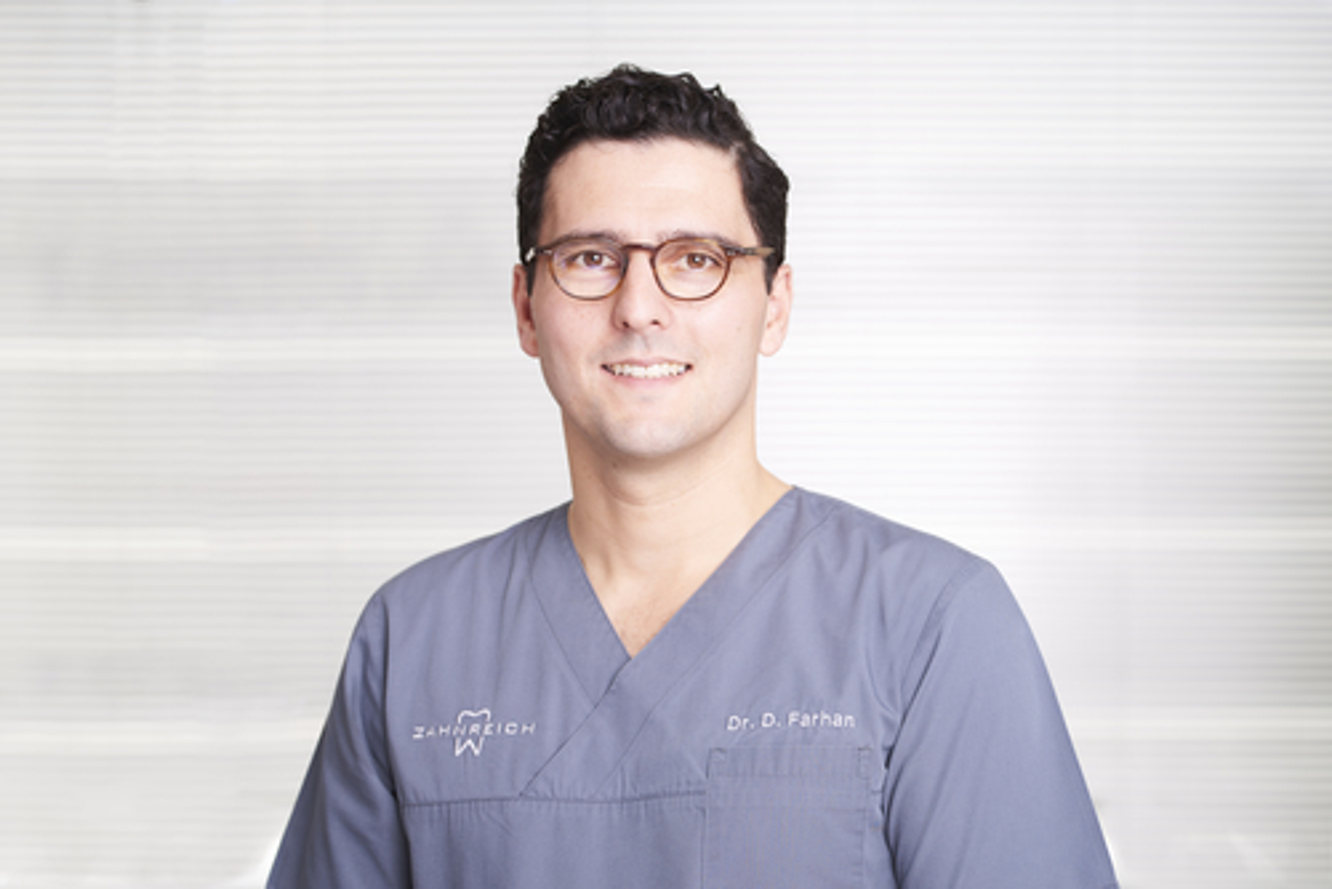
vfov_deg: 13.1
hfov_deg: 19.4
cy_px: 444
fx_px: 3887
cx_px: 666
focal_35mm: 105
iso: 64
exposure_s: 1/60
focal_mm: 105
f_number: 5
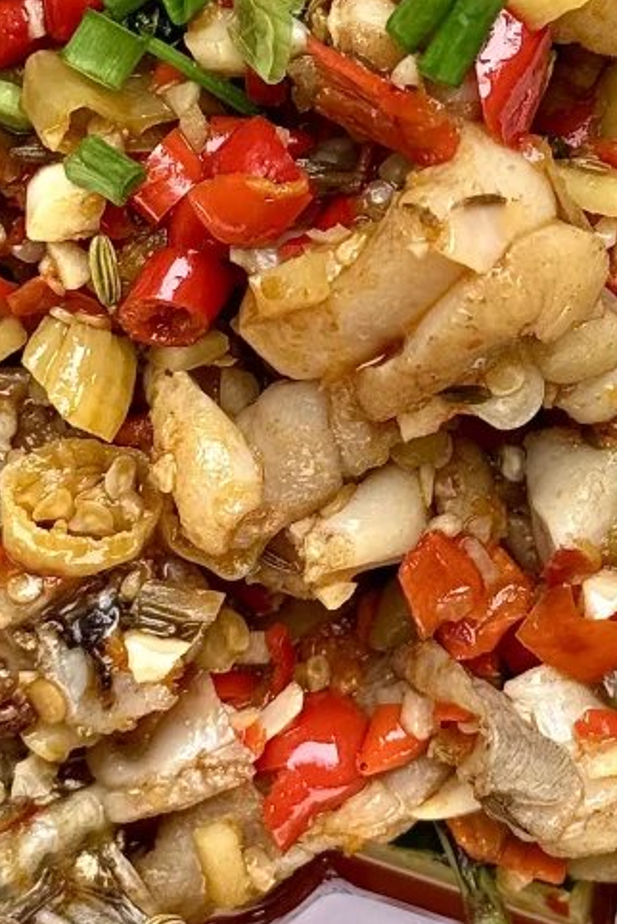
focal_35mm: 149
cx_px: 379
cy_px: 268
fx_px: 3825
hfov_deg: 9.2
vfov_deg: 13.7
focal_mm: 6.76
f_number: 1.78
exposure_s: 1/1403
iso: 100
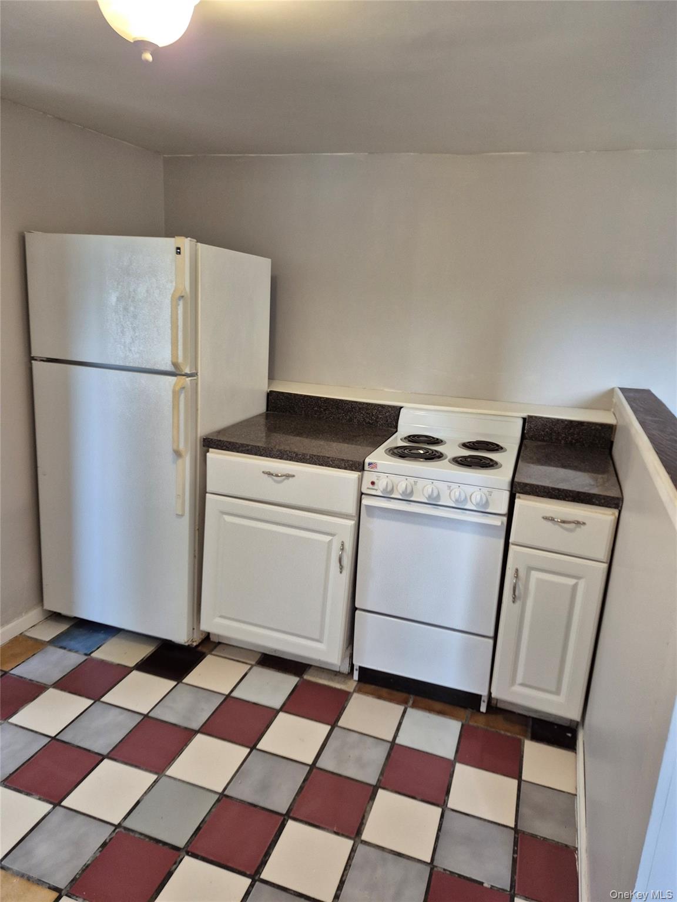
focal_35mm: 23
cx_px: 338
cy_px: 451
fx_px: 600
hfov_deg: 58.9
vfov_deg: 73.9
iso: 400
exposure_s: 1/120
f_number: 1.8
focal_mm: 5.4
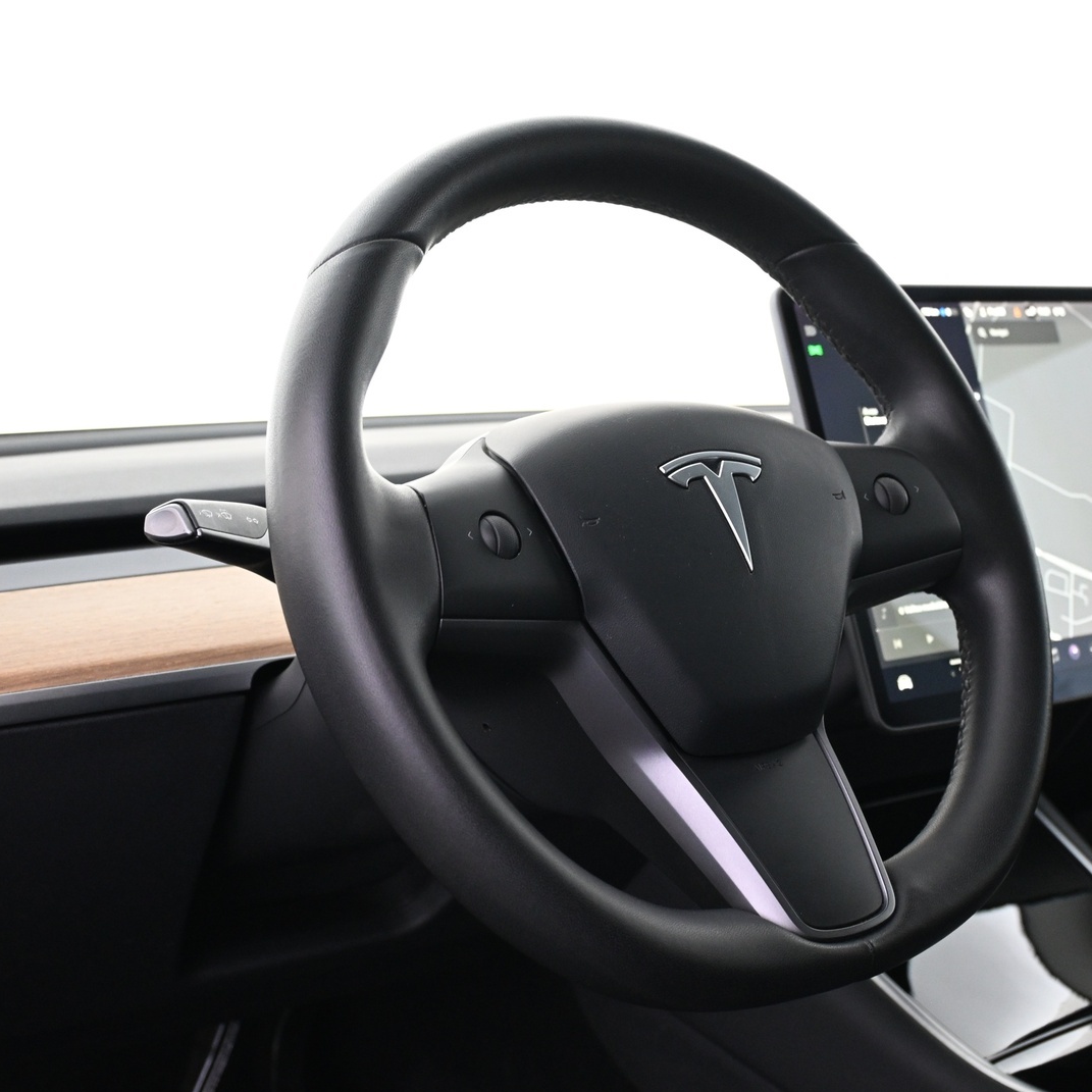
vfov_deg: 31.6
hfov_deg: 31.6
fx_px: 1927
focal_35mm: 54
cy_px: 547
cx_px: 629
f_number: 4.5
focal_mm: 28
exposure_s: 1/15
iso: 1600
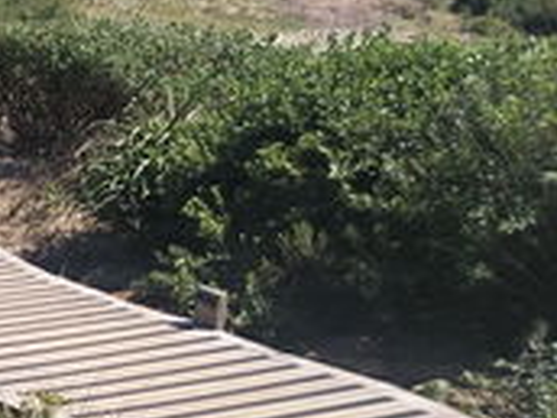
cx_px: -343
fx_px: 1255
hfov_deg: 20.4
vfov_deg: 18.9
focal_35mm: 78
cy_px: 188
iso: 100
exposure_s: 1/630
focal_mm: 5.25
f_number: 1.75
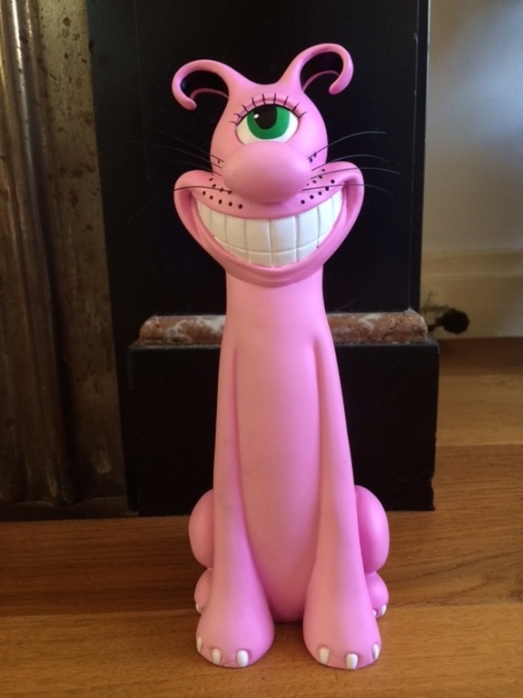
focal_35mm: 30
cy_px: 349
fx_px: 604
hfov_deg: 46.8
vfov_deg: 60.0
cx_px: 262
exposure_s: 1/30
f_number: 2.2
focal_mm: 4.12
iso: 125
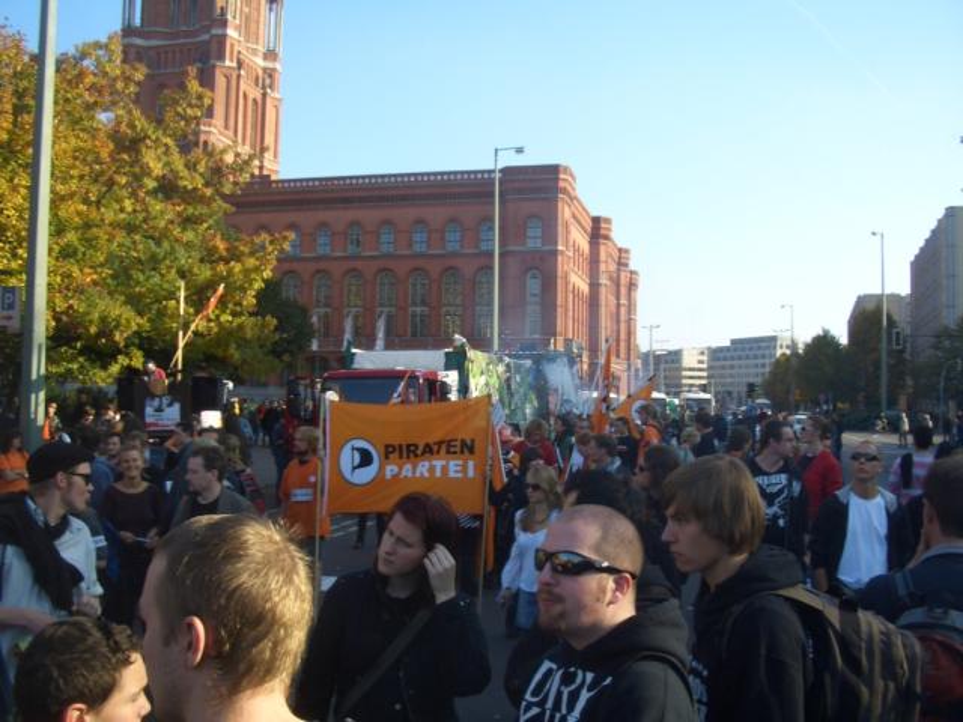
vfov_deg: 40.7
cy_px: 361
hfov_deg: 52.6
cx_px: 482
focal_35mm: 35
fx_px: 974
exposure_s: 1/160
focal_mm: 5.8
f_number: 4.3
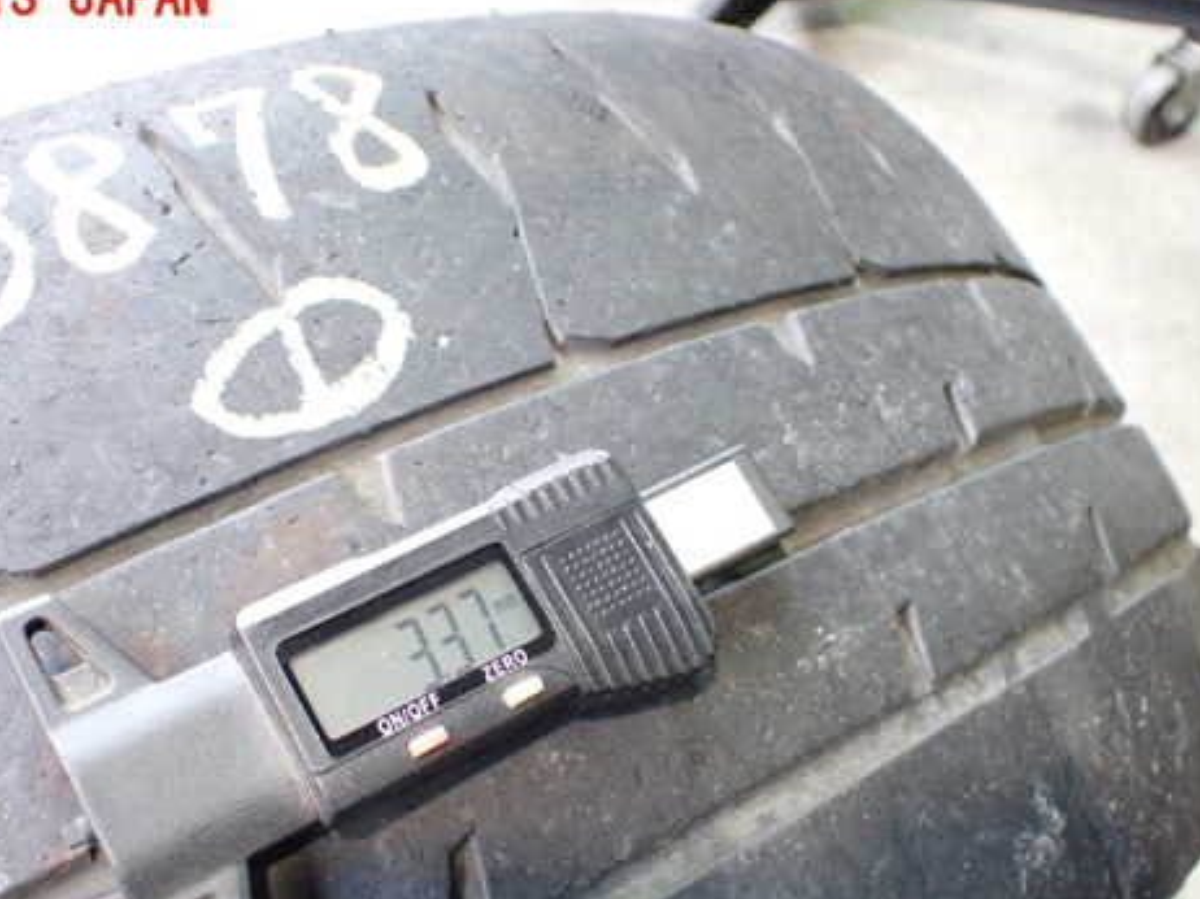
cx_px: 517
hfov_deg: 47.8
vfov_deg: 36.6
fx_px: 1351
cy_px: 551
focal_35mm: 39
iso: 800
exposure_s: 1/50
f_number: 2.3
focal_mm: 5.4
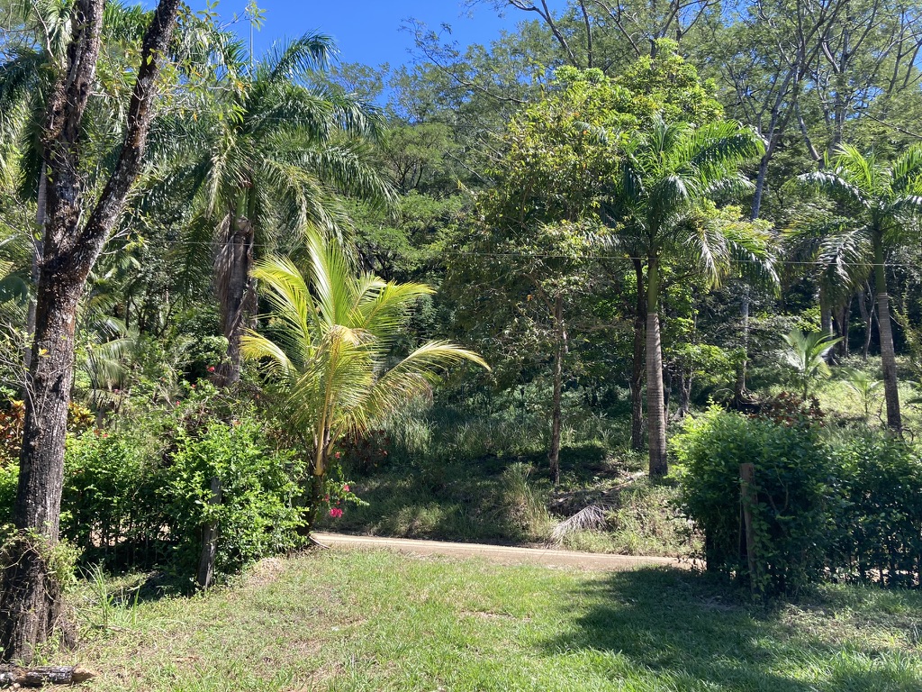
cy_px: 346
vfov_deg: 49.7
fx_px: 746
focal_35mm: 28
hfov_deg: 63.4
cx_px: 461
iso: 20
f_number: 1.8
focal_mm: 3.99
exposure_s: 1/527
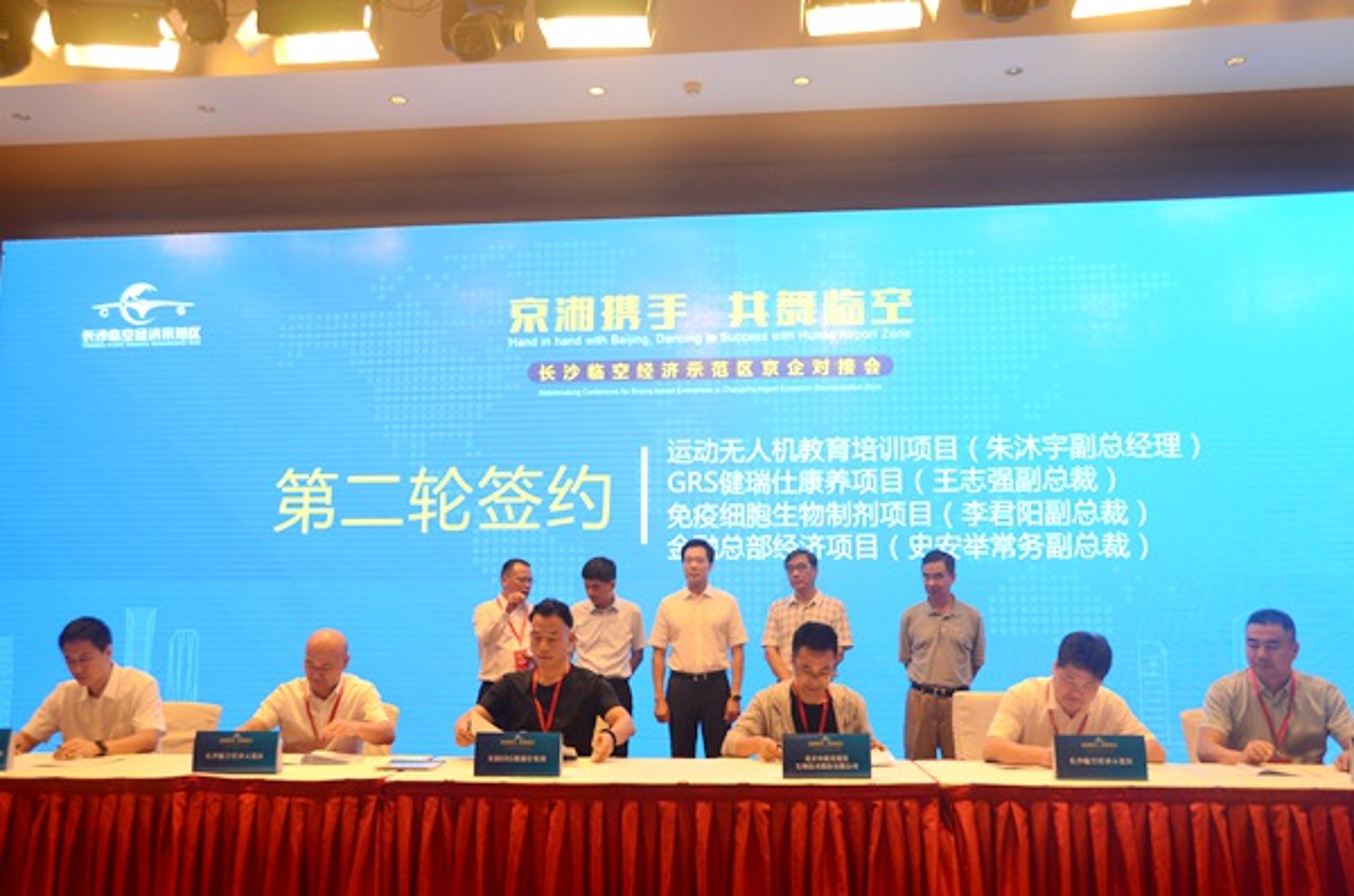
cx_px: 677
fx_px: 1238
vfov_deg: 39.8
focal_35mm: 33
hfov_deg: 57.3
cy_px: 448
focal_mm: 22
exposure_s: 1/60
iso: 500
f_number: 4
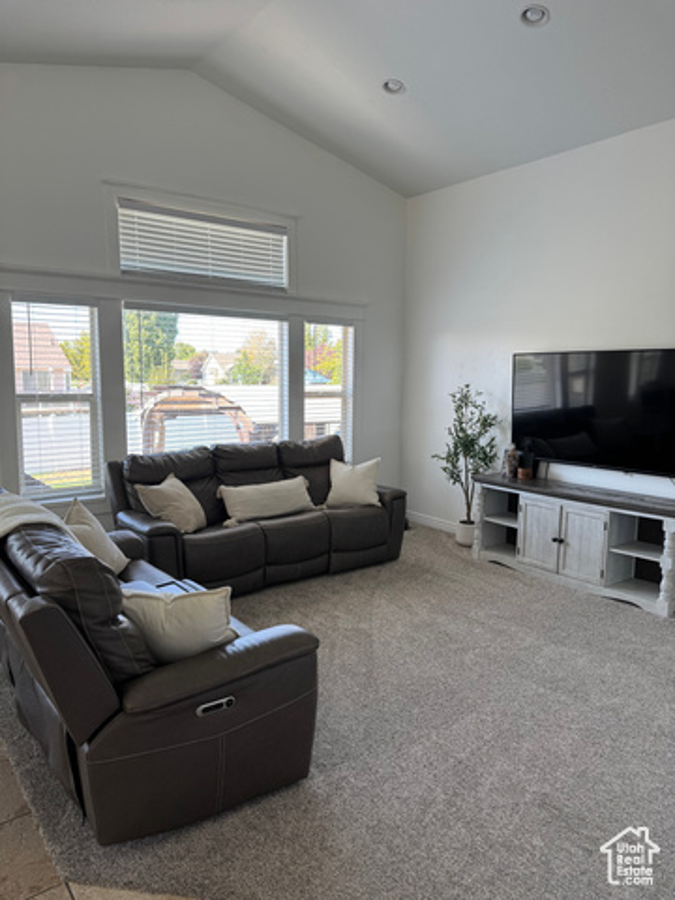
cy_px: 450
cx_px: 338
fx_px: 624
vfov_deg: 71.6
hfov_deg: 56.8
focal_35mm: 24
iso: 50
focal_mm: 6.76
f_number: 1.78
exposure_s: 1/121
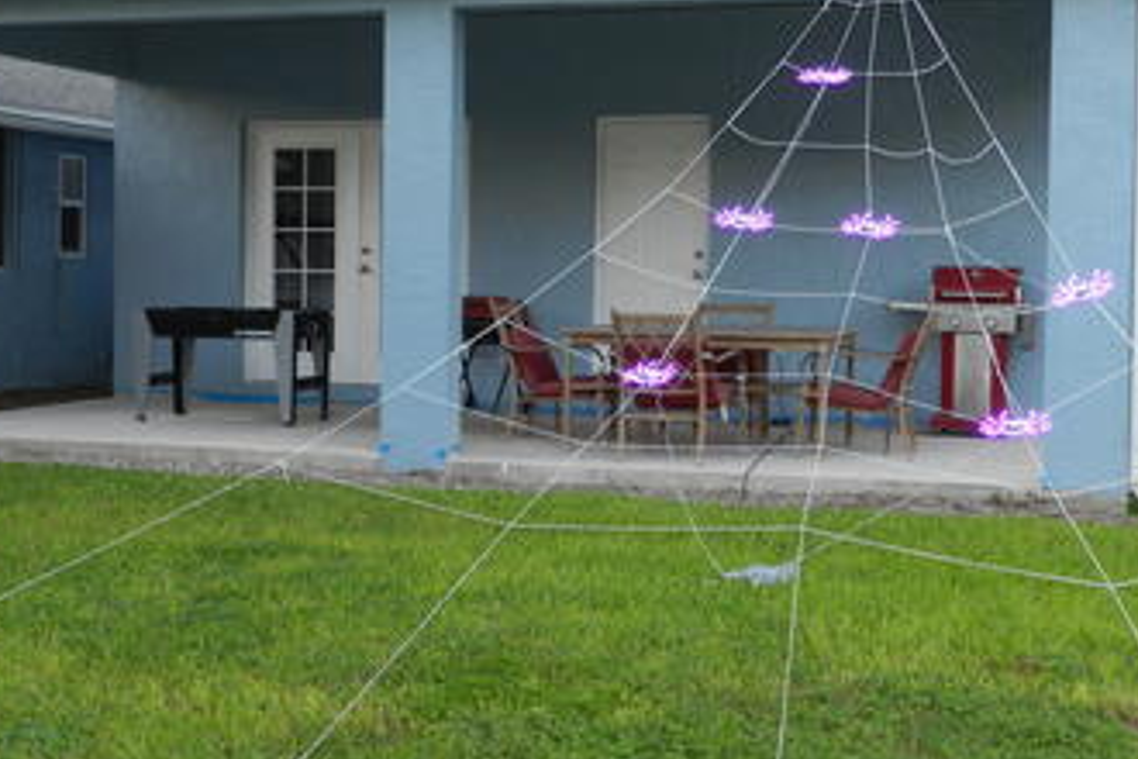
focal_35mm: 58
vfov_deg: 23.4
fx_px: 1833
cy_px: 317
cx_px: 528
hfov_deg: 34.5
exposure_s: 1/30
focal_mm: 8.1
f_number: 4.2
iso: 250
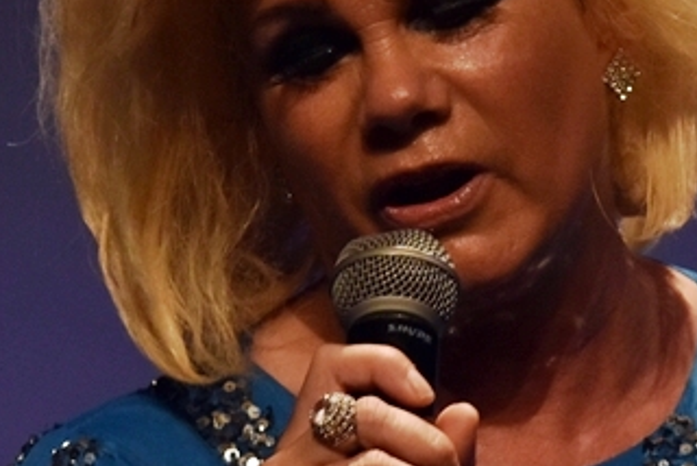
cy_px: 225
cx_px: 388
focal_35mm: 656
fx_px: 12712
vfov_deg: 2.1
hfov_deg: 3.1
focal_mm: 140
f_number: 7.1
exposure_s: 1/160
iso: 1000
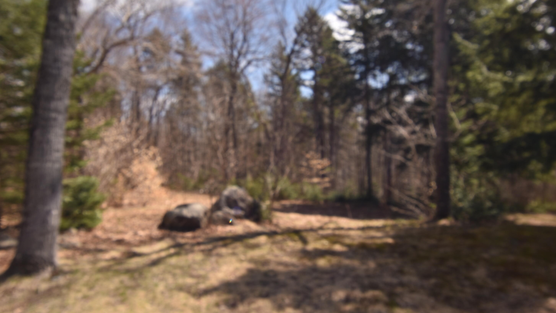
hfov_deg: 68.8
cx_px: 281
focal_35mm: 28
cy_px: 141
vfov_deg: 42.1
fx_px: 406
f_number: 13
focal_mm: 17
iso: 100
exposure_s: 1/100
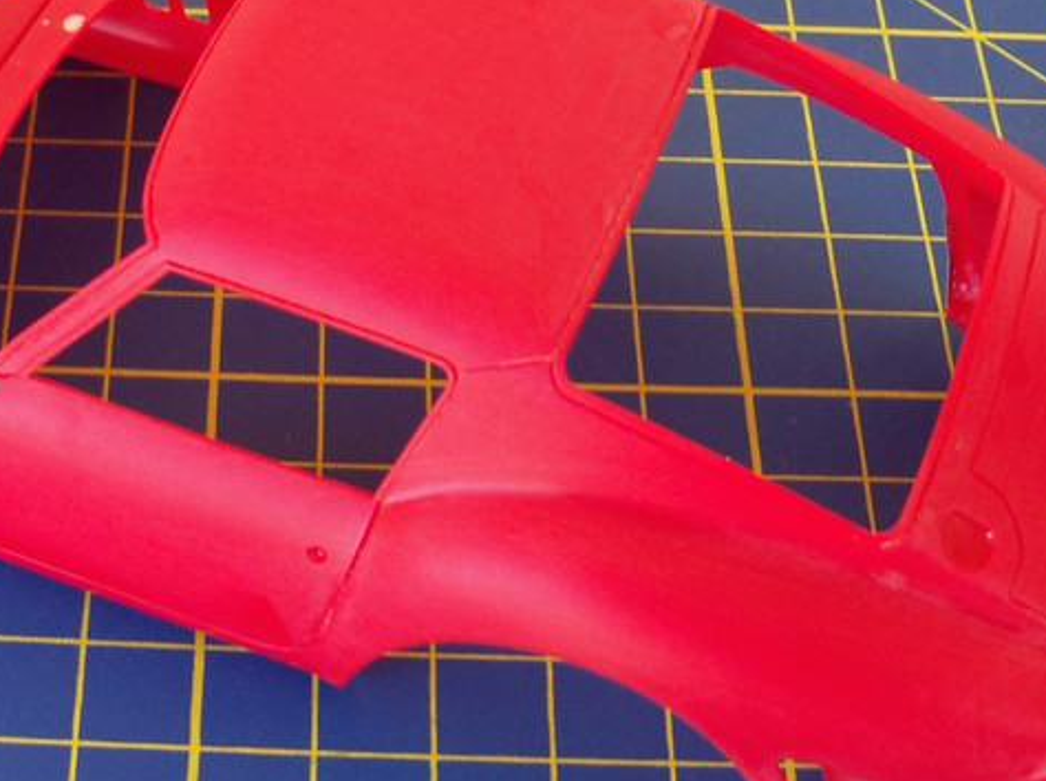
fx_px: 2384
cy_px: 344
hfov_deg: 24.4
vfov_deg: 18.6
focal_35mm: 79
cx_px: 213
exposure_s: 1/40
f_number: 3.5
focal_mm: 6.2
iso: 80
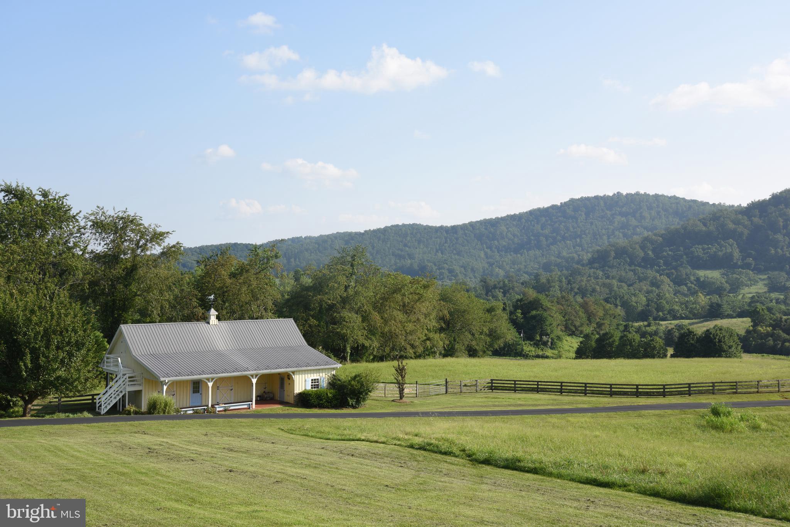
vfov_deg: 30.5
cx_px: 395
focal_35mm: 44
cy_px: 264
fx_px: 966
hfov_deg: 44.5
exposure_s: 1/125
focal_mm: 44
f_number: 8
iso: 100
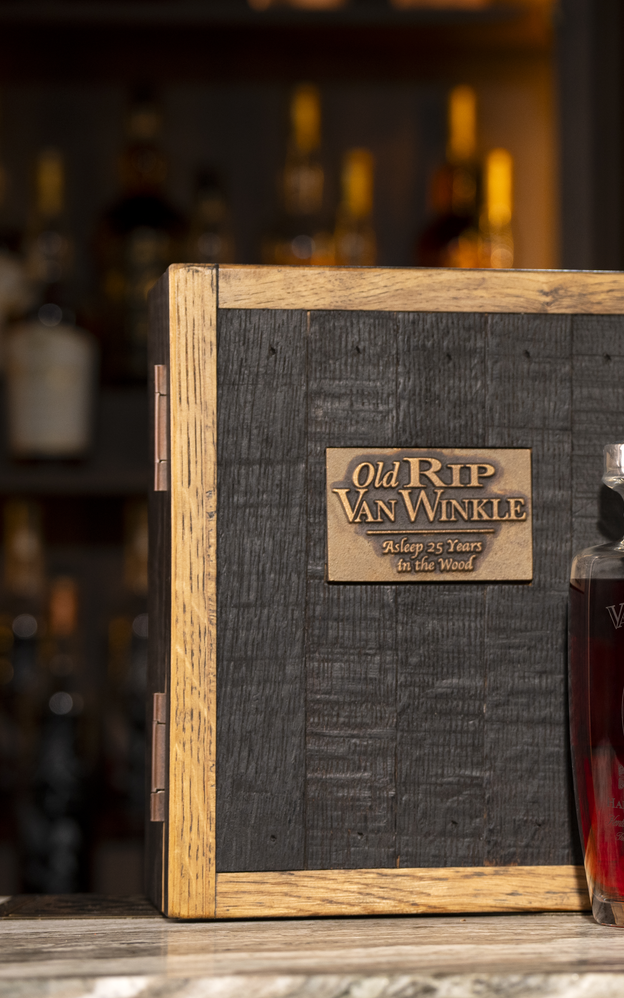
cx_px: 660
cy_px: 502
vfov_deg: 15.3
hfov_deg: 9.5
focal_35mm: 137
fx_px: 3728
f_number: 4
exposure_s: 1/125
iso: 1000
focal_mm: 89
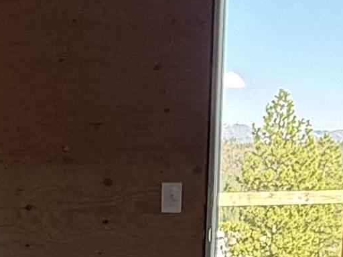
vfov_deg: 16.9
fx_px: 832
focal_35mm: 84
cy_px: 292
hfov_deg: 22.7
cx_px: 36
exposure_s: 1/159
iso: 64
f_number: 2.2
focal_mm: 2.22
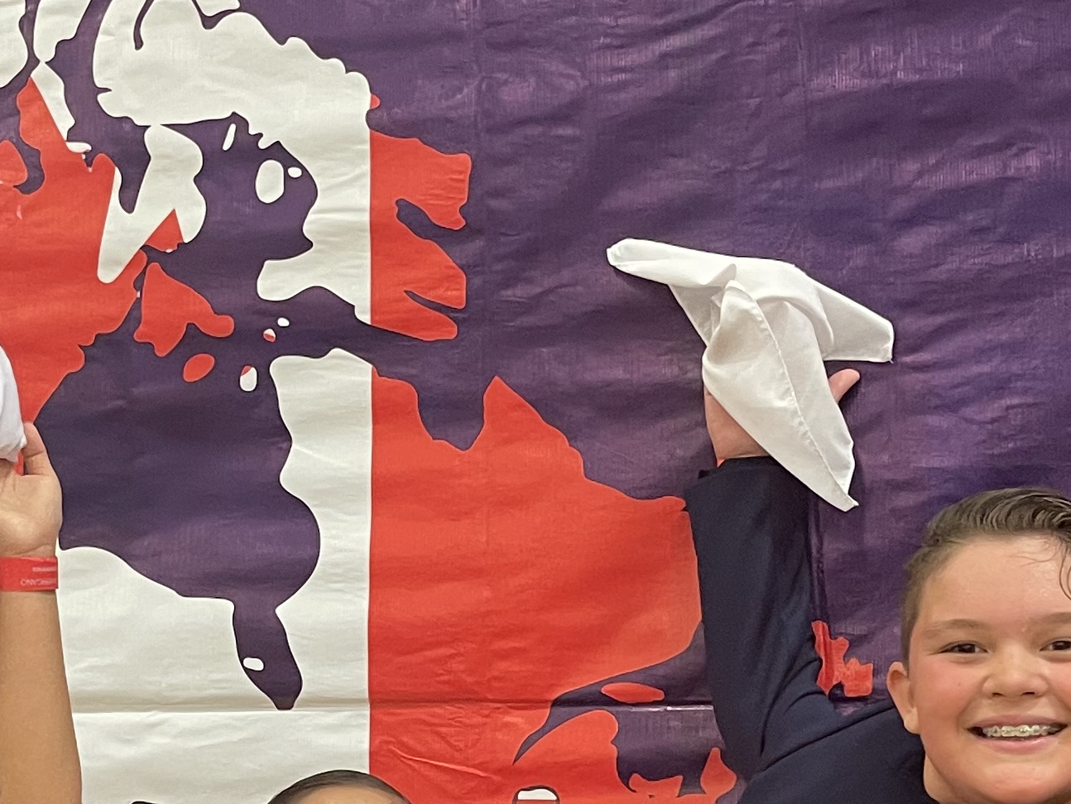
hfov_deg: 24.0
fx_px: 2507
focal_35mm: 81
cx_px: 391
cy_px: 566
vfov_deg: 18.1
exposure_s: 1/60
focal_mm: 5.1
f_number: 1.6
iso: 250
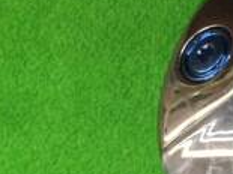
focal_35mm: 128
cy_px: 171
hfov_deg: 13.5
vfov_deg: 11.5
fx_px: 861
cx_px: 445
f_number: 2.4
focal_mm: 3.3
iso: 100
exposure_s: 1/30
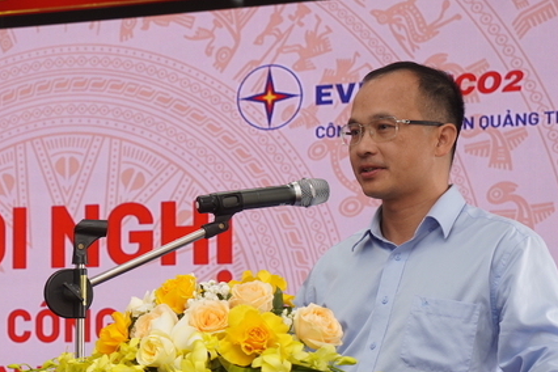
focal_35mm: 110
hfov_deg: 18.4
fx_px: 1704
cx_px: 85
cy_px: 274
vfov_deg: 12.4
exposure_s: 1/125
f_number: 4
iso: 250
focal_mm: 39
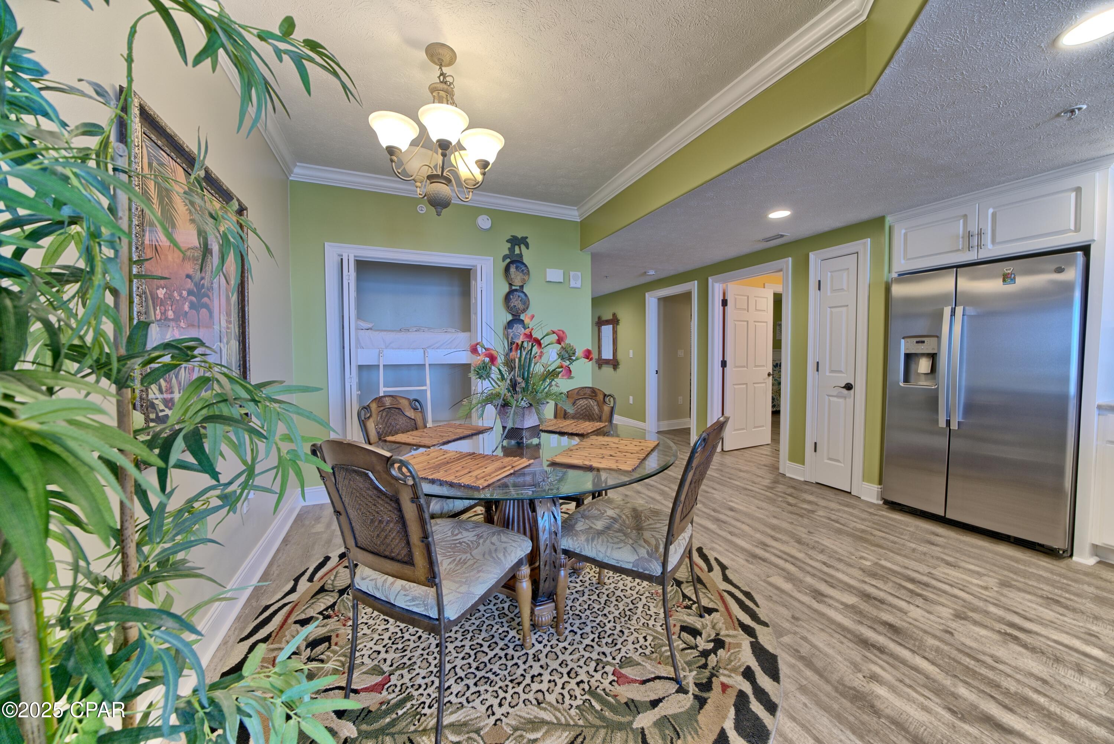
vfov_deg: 90.0
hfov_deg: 112.6
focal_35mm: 12
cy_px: 372
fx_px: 371
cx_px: 557
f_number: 8
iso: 500
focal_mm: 12
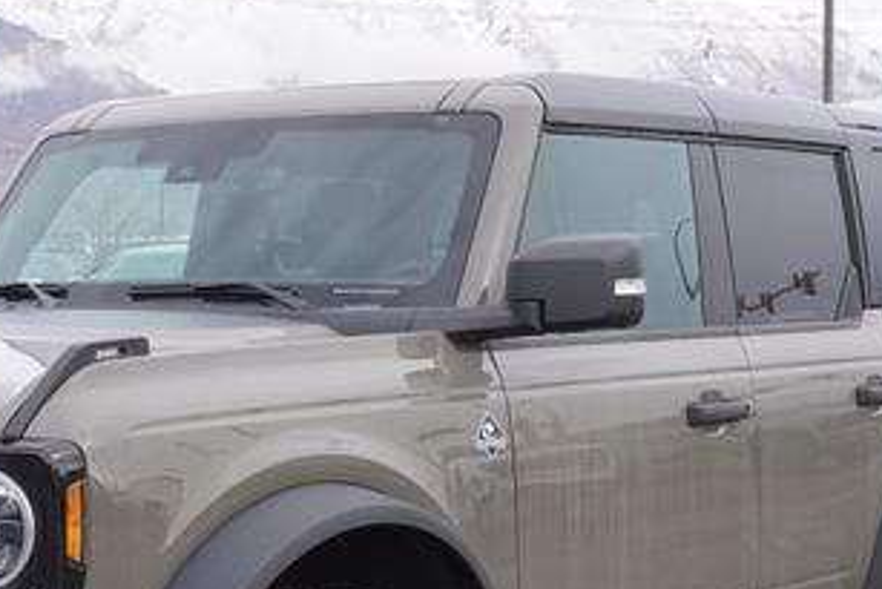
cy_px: 575
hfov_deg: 20.3
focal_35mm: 100
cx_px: 233
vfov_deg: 13.5
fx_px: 2451
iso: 100
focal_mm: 32
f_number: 7.1
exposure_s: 1/100
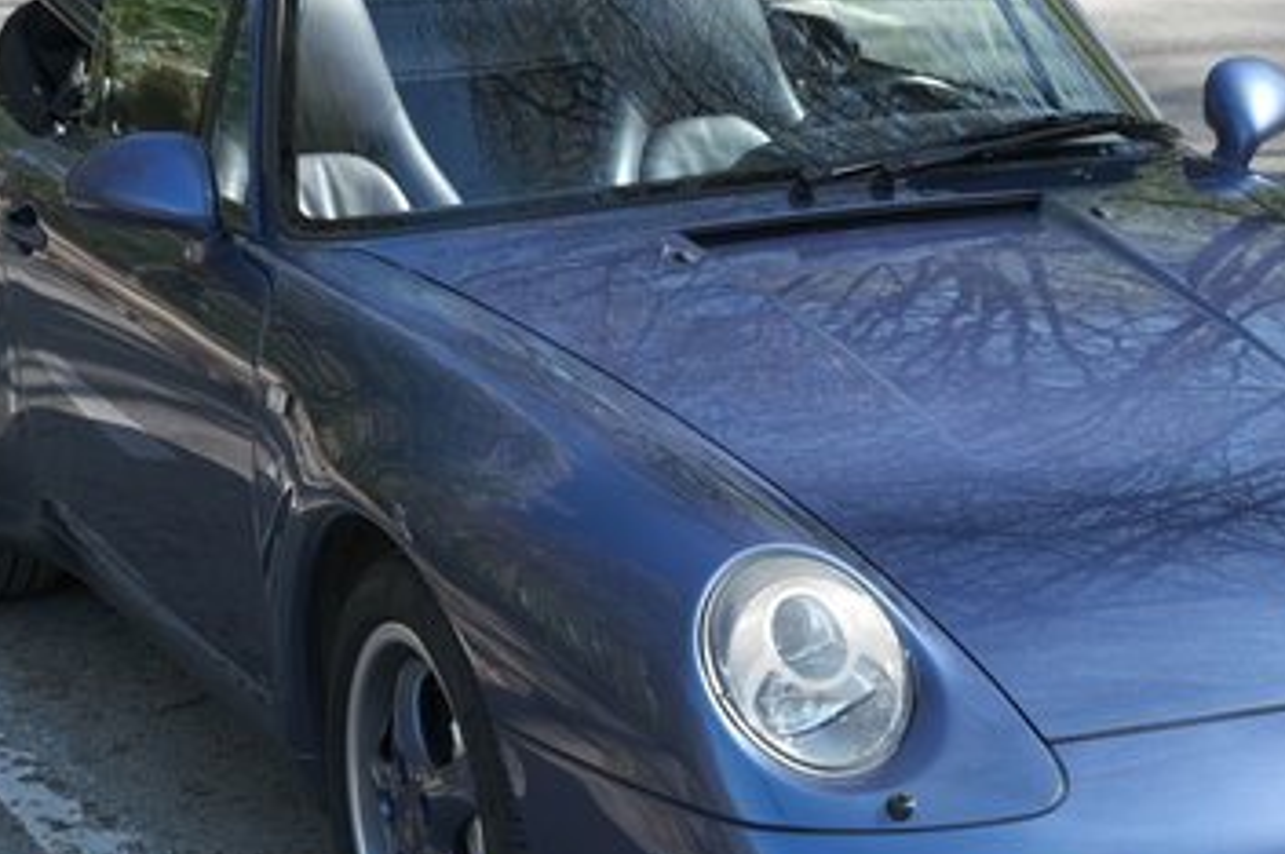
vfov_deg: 12.8
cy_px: 500
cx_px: 789
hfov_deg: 19.1
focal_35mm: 107
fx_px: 3816
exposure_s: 1/250
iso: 320
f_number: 5
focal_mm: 32.9
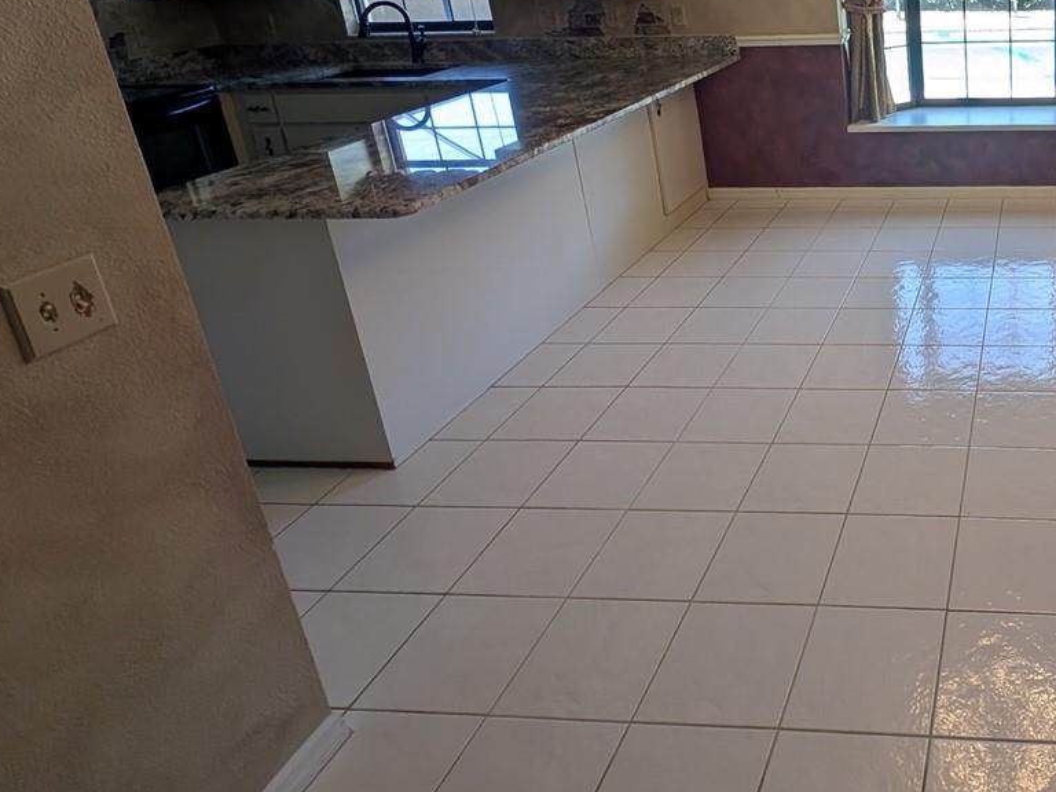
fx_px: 763
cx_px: 991
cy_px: 168
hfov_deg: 57.3
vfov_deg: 51.7
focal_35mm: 25
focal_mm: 2.23
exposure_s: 1/60
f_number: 1.95
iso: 45
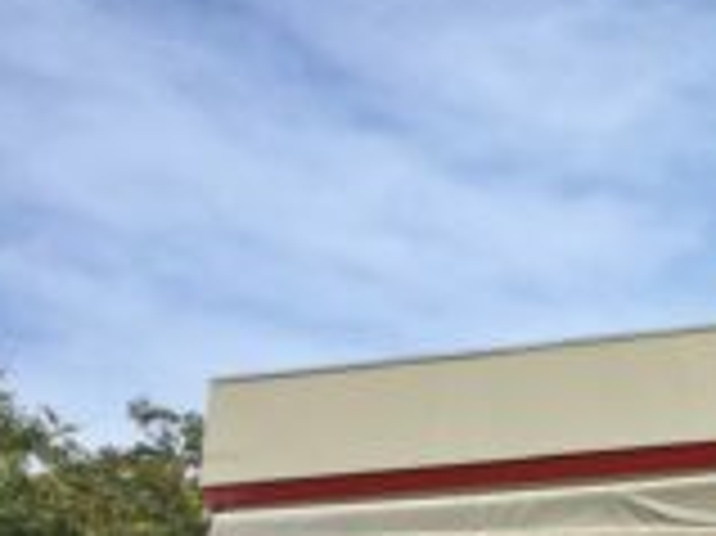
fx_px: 1964
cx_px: 1157
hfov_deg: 17.8
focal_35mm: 95
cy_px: 486
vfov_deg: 15.4
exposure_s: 1/1582
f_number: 2.2
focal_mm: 4.15
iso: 32
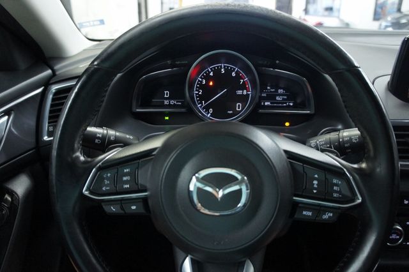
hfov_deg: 67.4
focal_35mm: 27
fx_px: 307
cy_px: 136
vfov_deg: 47.9
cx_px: 204
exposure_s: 1/30
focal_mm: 18
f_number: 3.5
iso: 1600
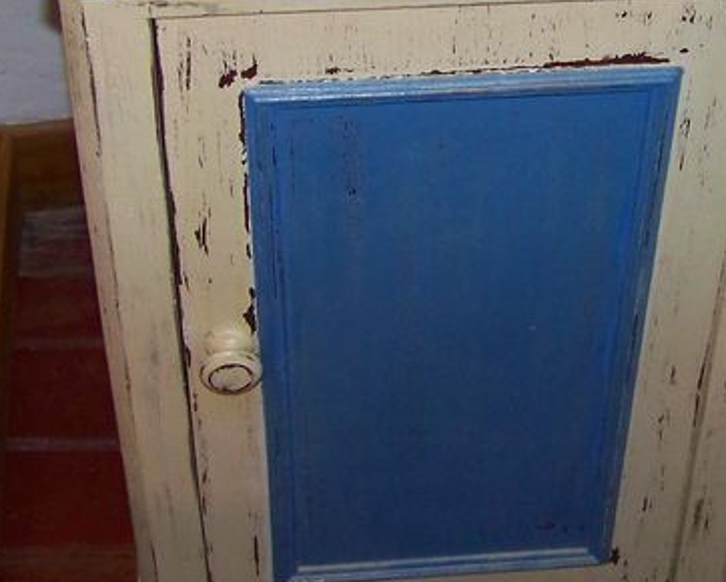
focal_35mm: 97
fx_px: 2085
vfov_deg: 15.8
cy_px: 120
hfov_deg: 19.3
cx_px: 688
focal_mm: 5.85
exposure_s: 1/30
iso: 200
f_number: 2.8
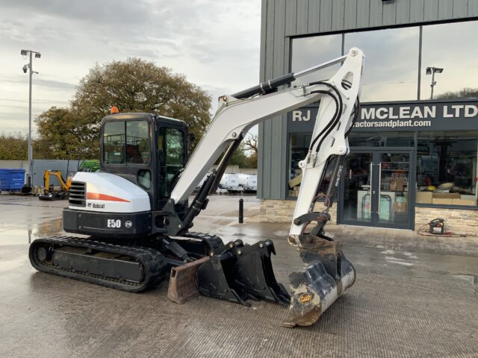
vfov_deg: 48.2
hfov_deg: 61.7
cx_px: 239
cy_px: 179
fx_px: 400
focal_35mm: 29
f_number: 1.8
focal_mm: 3
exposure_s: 1/177
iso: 16
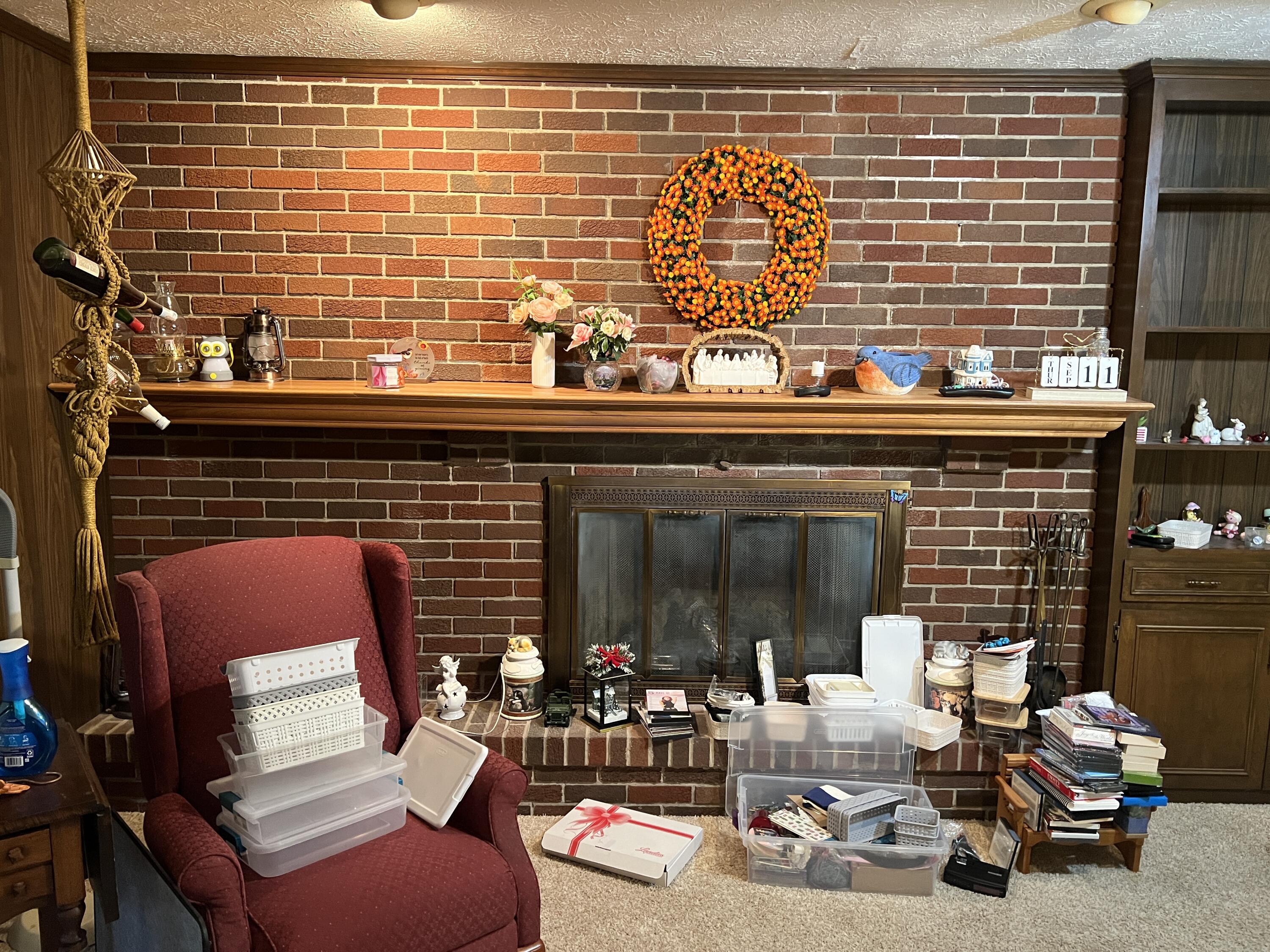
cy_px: 476
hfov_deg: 67.3
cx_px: 635
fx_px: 954
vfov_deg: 53.1
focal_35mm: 26
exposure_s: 1/60
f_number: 1.5
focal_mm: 5.7
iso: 500
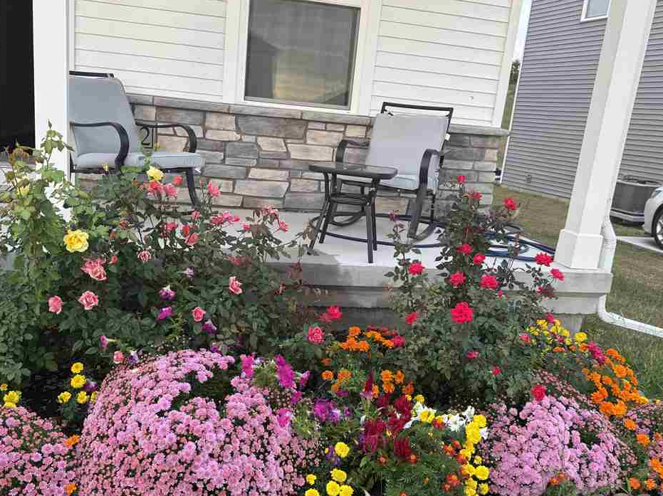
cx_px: 303
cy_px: 289
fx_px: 632
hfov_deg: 55.3
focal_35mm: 33
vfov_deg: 42.8
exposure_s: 1/121
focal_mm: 6.76
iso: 64
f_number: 1.78
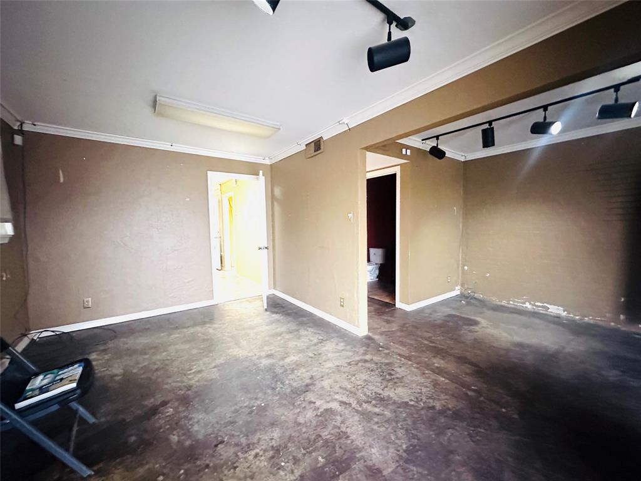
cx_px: 320
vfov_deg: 85.7
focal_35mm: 14
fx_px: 259
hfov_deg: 102.1
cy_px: 240
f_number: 2.2
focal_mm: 2.22
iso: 800
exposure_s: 1/40
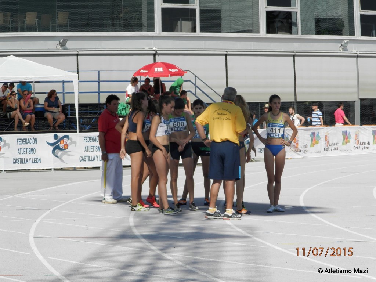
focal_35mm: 153
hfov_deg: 12.9
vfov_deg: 9.7
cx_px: 188
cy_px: 141
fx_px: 1662
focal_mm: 27.4
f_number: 4.9
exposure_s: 1/640
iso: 80
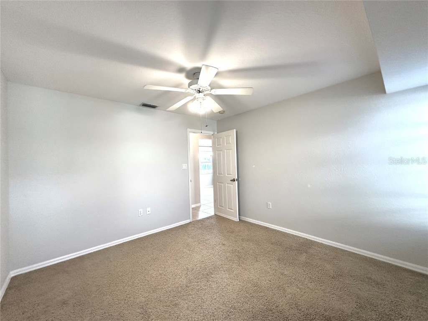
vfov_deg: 85.7
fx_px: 173
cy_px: 160
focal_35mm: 14
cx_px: 214
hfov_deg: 102.1
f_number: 2.2
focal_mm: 2.22
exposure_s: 1/120
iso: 200
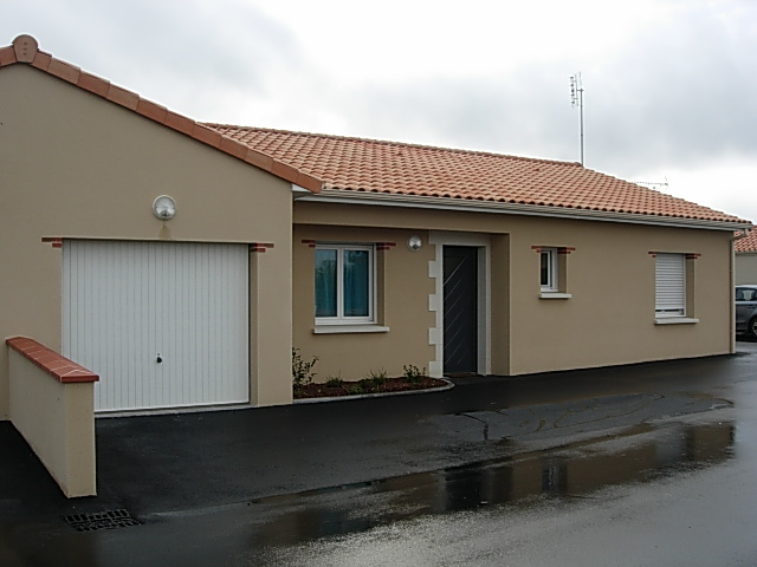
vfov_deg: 37.7
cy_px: 284
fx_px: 831
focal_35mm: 38
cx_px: 378
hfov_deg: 49.0
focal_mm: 7.8
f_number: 4.8
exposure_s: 1/470
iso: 64
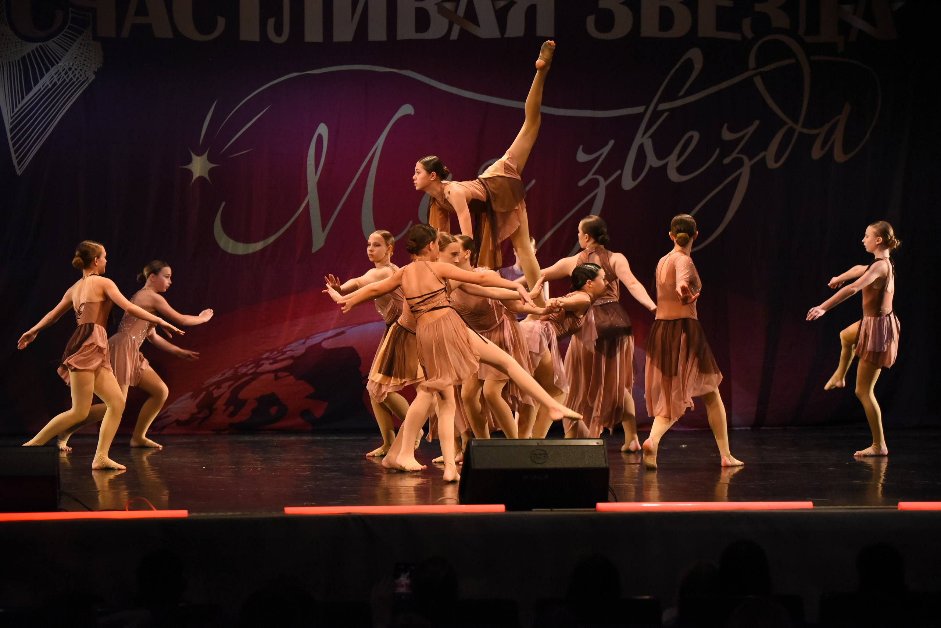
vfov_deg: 13.4
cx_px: 470
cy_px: 314
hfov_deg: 20.0
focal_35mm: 102
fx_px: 2667
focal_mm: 102
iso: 5000
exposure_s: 1/800
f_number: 3.2
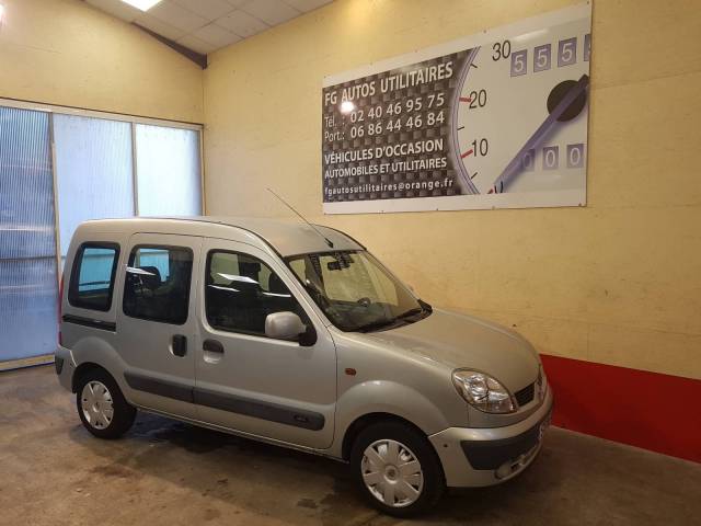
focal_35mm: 26
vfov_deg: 53.1
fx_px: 527
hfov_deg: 67.3
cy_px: 263
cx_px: 350
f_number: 1.7
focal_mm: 4.2
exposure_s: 1/50
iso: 80
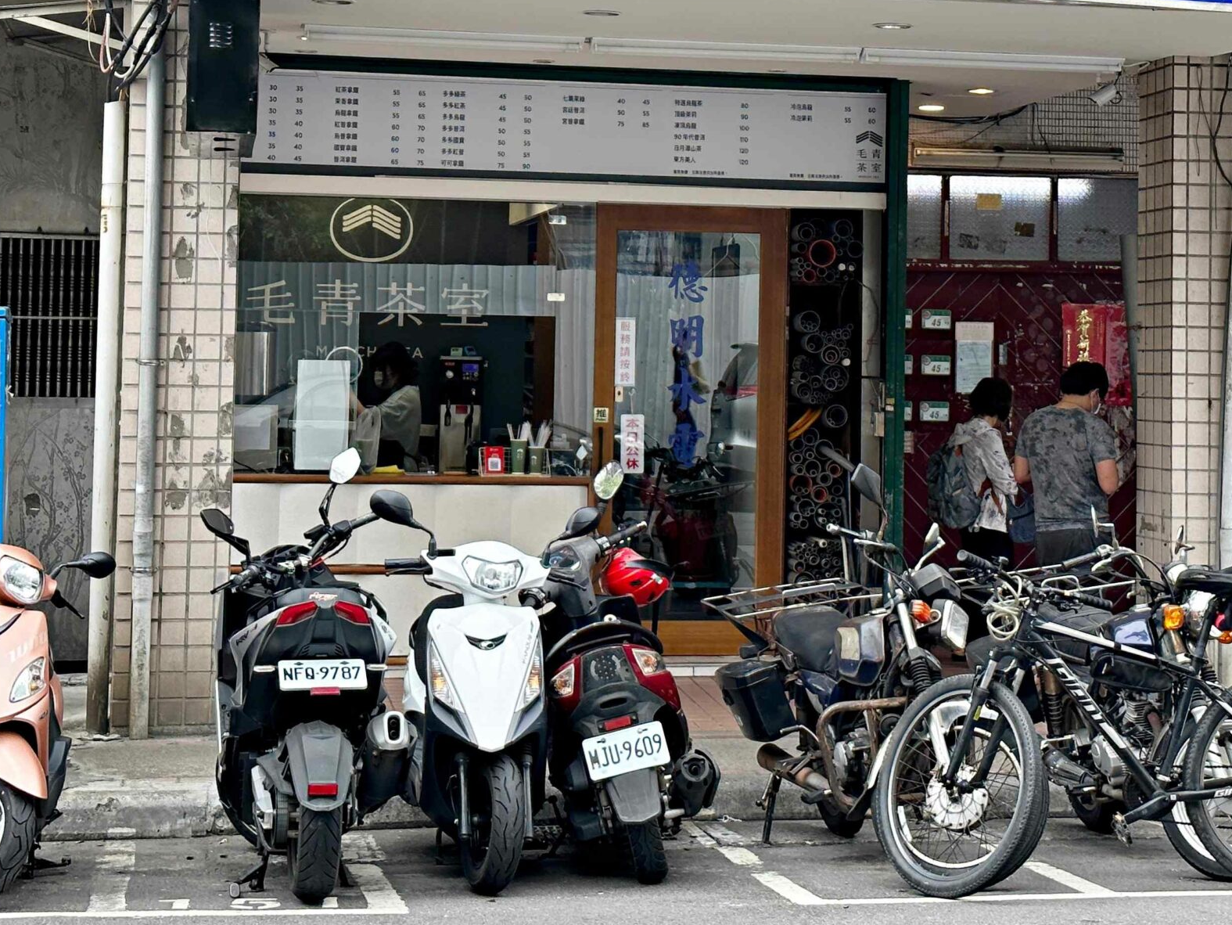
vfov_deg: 18.8
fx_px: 2777
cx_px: 677
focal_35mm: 78
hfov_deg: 25.0
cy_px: 230
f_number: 1.78
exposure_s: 1/372
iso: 64
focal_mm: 6.86
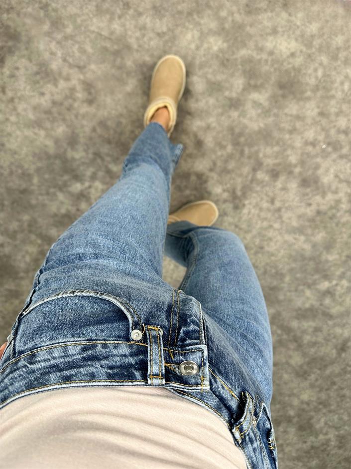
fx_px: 324
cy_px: 234
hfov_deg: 56.8
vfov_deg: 71.6
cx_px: 176
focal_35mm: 24
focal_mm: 6.86
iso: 64
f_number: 1.78
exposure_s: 1/244
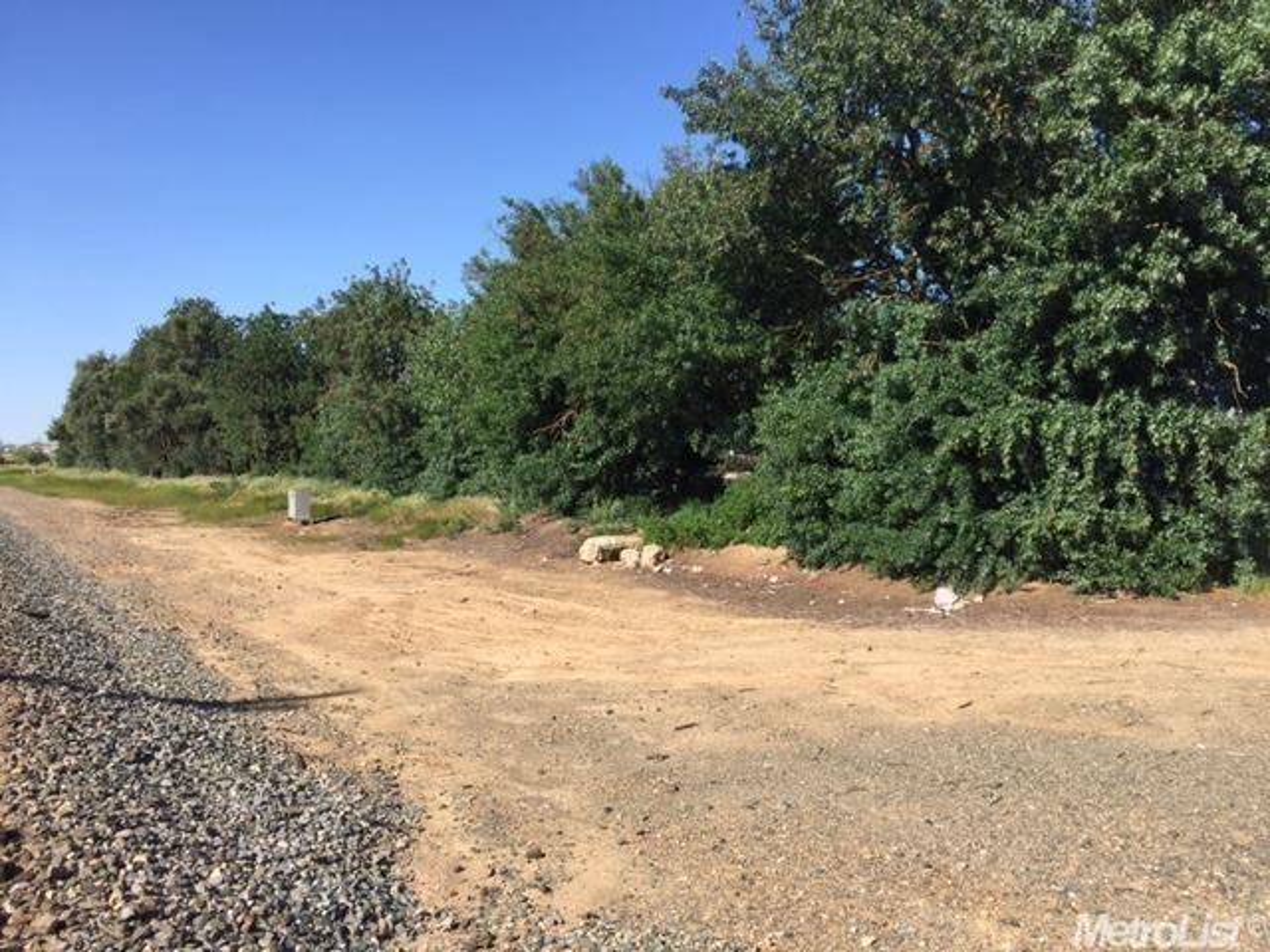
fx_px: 1064
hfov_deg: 61.7
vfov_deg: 48.2
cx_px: 635
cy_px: 476
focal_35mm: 29
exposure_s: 1/1319
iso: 32
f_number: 2.2
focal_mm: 4.15
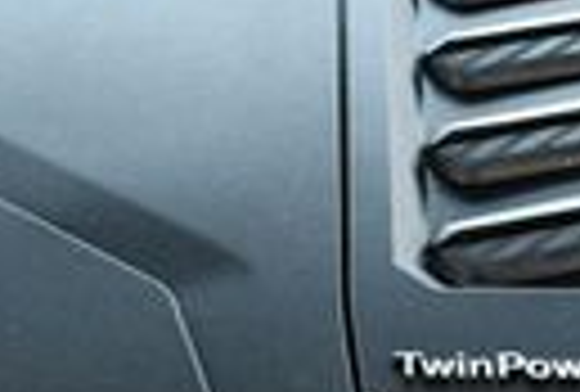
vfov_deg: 5.0
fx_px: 4478
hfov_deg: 7.4
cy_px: 410
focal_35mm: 277
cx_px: 535
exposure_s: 1/125
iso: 800
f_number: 4.5
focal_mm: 28
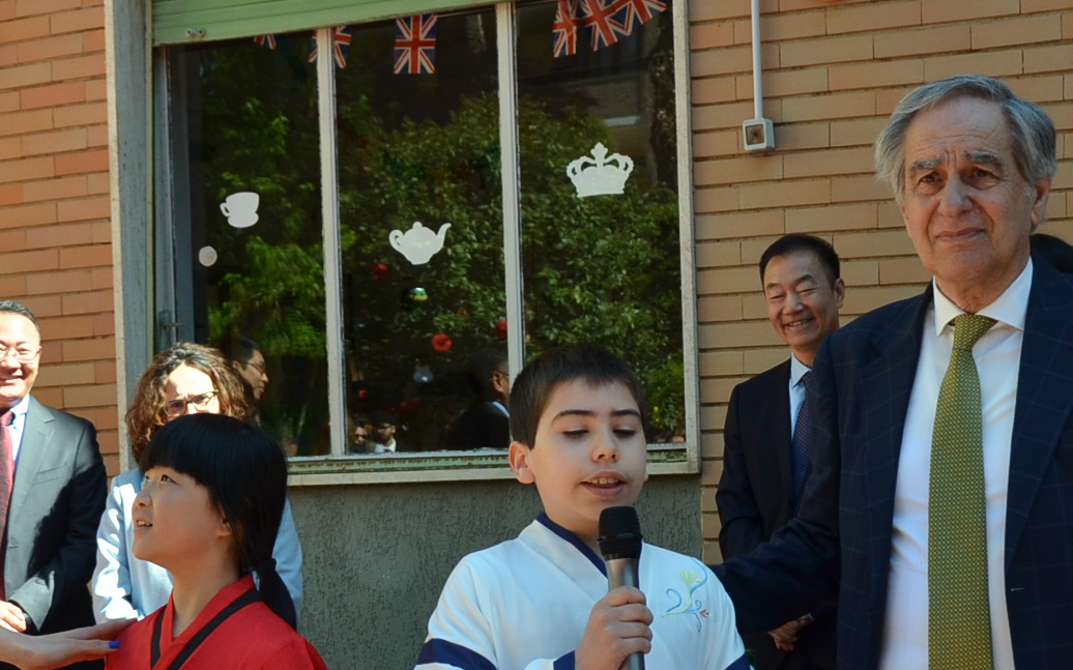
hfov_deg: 27.1
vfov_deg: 16.9
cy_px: 603
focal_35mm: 76
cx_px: 496
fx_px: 2228
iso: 500
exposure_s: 1/1000
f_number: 4
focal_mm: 21
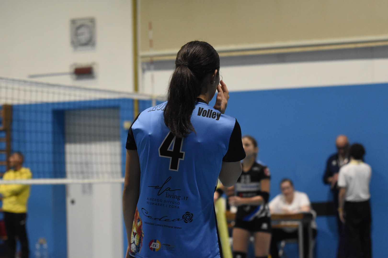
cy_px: 129
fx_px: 1132
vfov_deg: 13.0
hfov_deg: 19.5
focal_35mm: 105
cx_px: 194
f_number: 2.8
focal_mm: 70
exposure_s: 1/500
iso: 3200
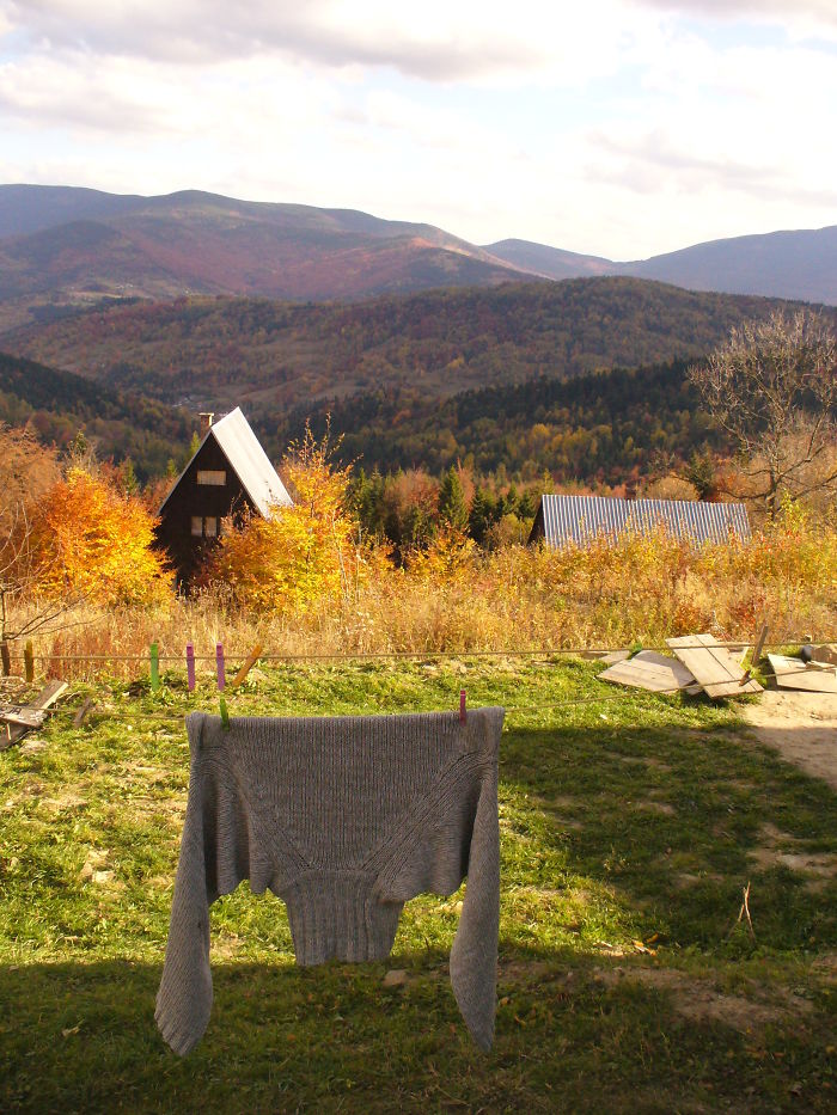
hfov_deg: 38.7
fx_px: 1193
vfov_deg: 50.1
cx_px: 418
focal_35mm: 37
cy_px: 558
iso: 200
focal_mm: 6.1
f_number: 5.6
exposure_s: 1/320
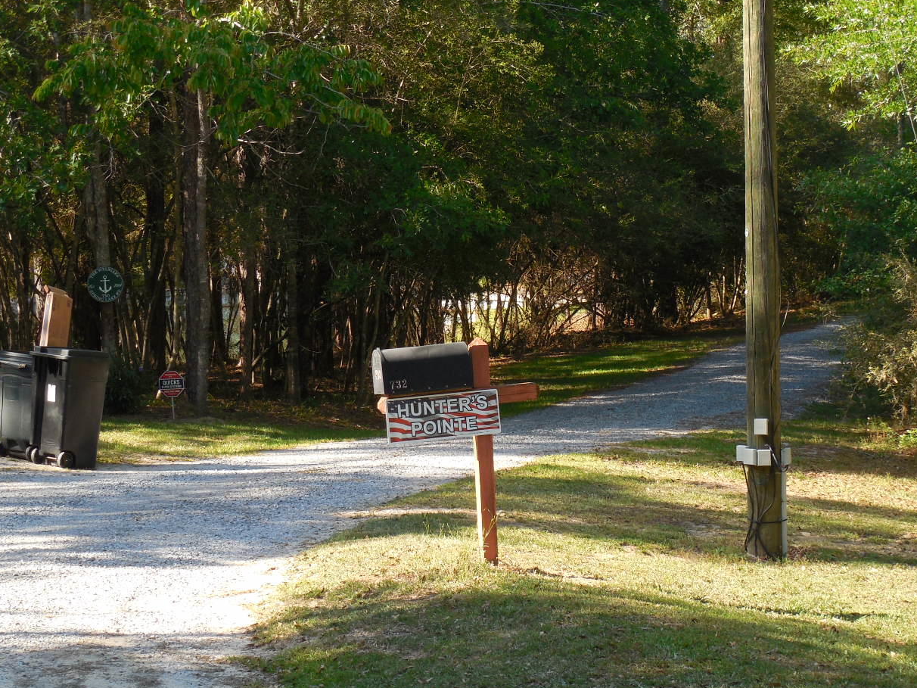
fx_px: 2729
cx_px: 418
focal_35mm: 103
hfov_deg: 19.1
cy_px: 406
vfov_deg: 14.4
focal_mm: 14.1
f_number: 4.5
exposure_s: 1/125
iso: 125
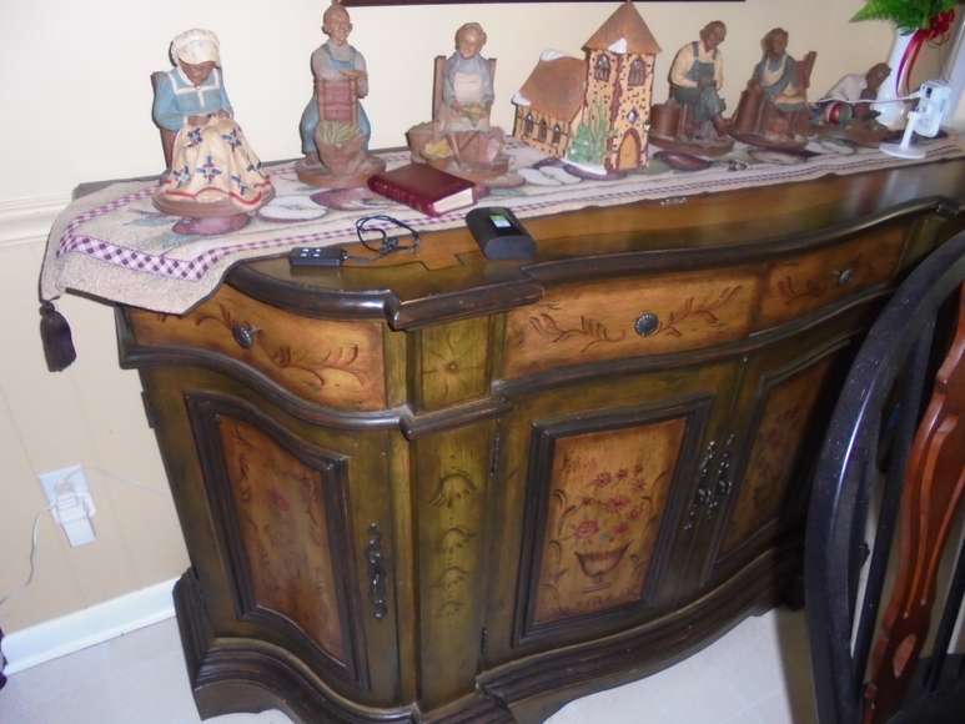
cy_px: 362
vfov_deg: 53.1
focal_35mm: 26
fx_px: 725
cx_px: 482
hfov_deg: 67.3
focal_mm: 4.6
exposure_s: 1/30
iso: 400
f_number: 3.5
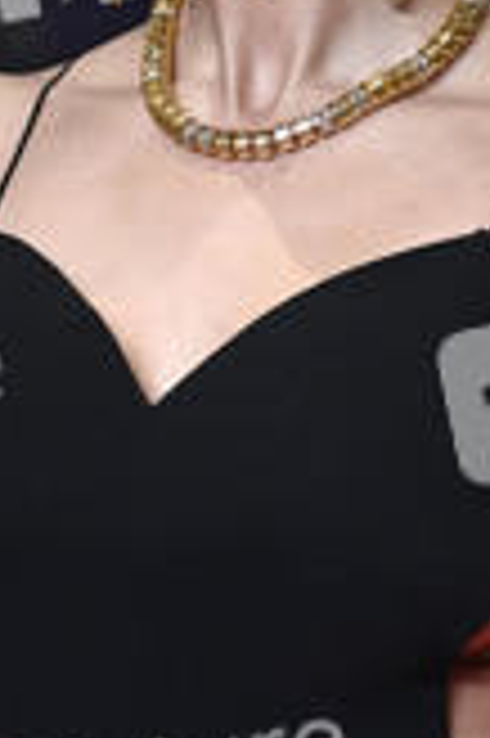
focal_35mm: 487
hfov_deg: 2.8
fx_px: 9963
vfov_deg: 4.2
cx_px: 261
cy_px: 153
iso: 5000
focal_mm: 200
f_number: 5.6
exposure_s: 1/250
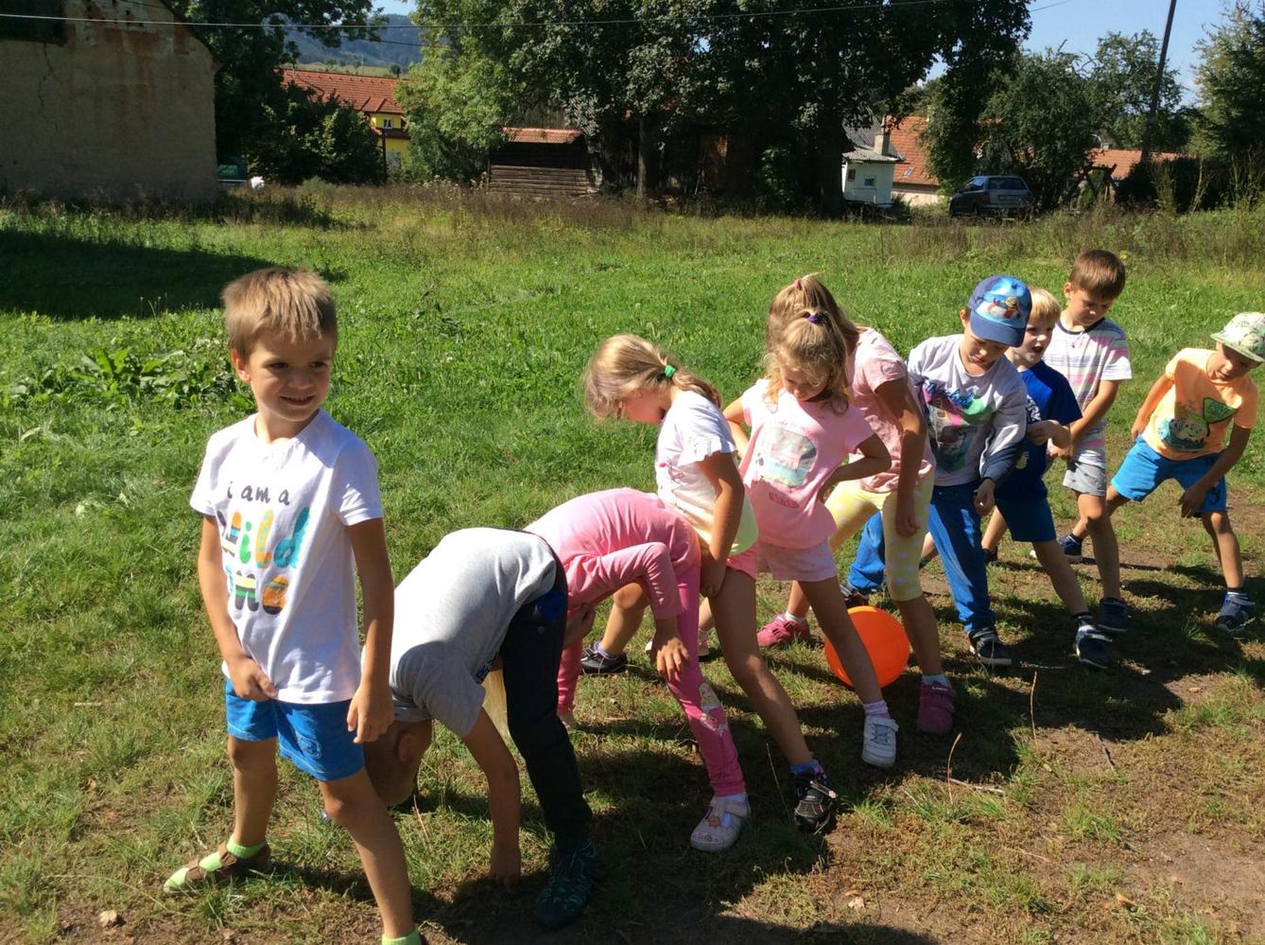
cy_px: 472
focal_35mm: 32
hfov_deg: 56.9
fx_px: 1168
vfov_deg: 44.0
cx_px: 632
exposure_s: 1/1144
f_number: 2.4
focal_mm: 3.3
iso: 32
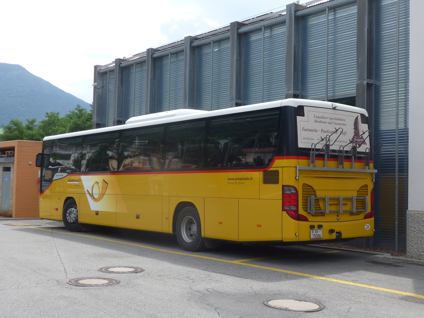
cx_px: 212
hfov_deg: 38.9
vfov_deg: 29.7
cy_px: 159
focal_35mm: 49
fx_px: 600
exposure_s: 1/800
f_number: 3.2
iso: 80
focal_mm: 10.1
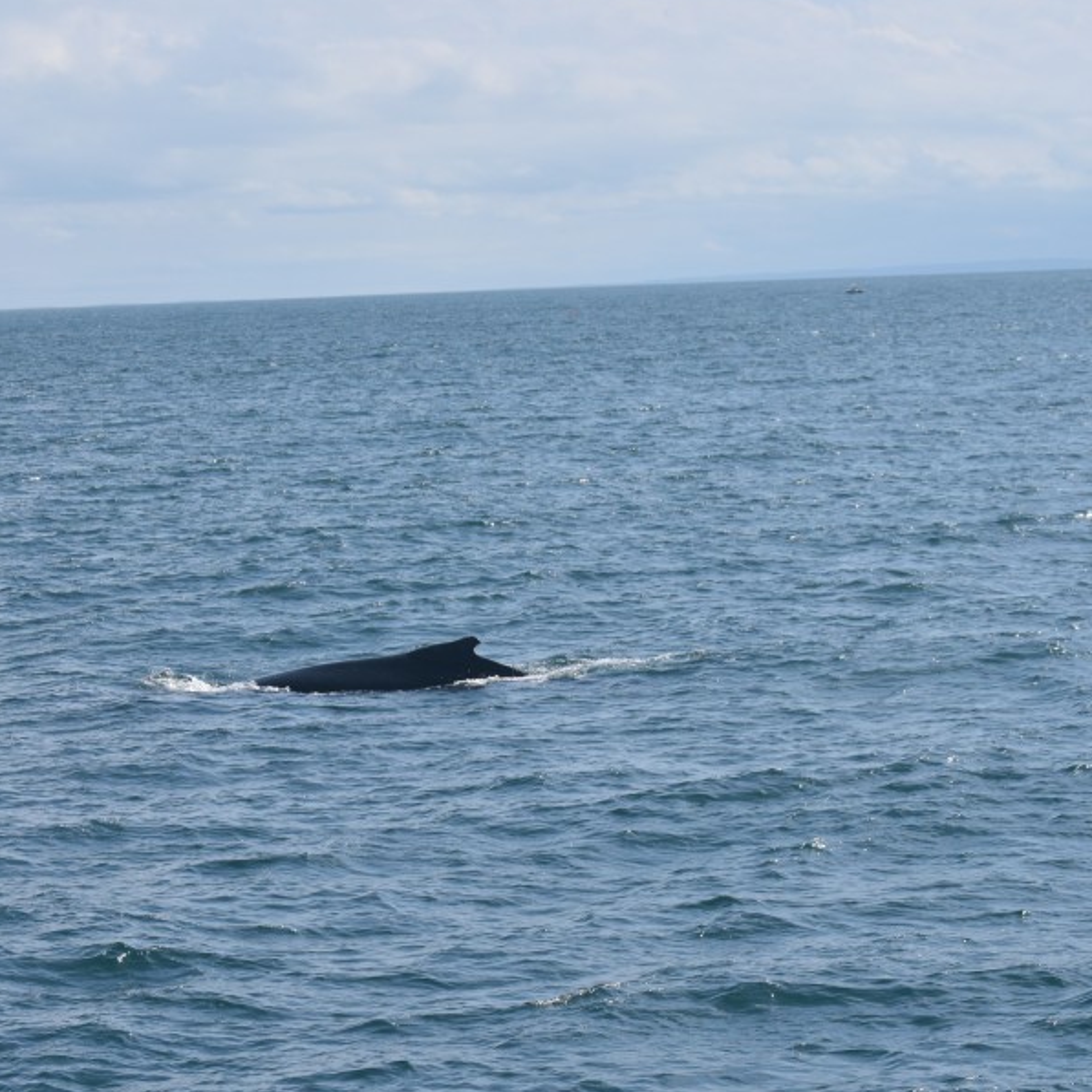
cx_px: 426
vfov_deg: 13.8
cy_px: 616
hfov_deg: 13.8
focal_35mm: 127
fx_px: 4524
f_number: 5.6
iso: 200
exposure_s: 1/1600
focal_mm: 55
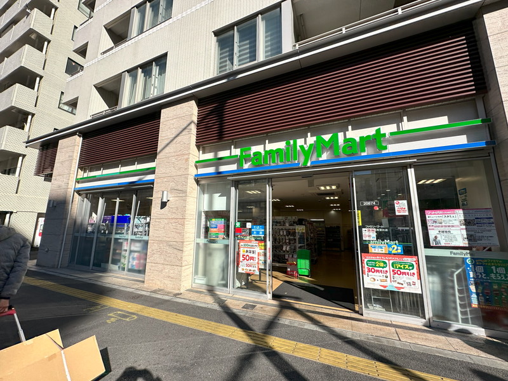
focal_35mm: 14
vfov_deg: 85.7
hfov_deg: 102.1
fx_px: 205
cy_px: 190
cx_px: 254
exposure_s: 1/1689
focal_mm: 2.22
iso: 40
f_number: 2.2
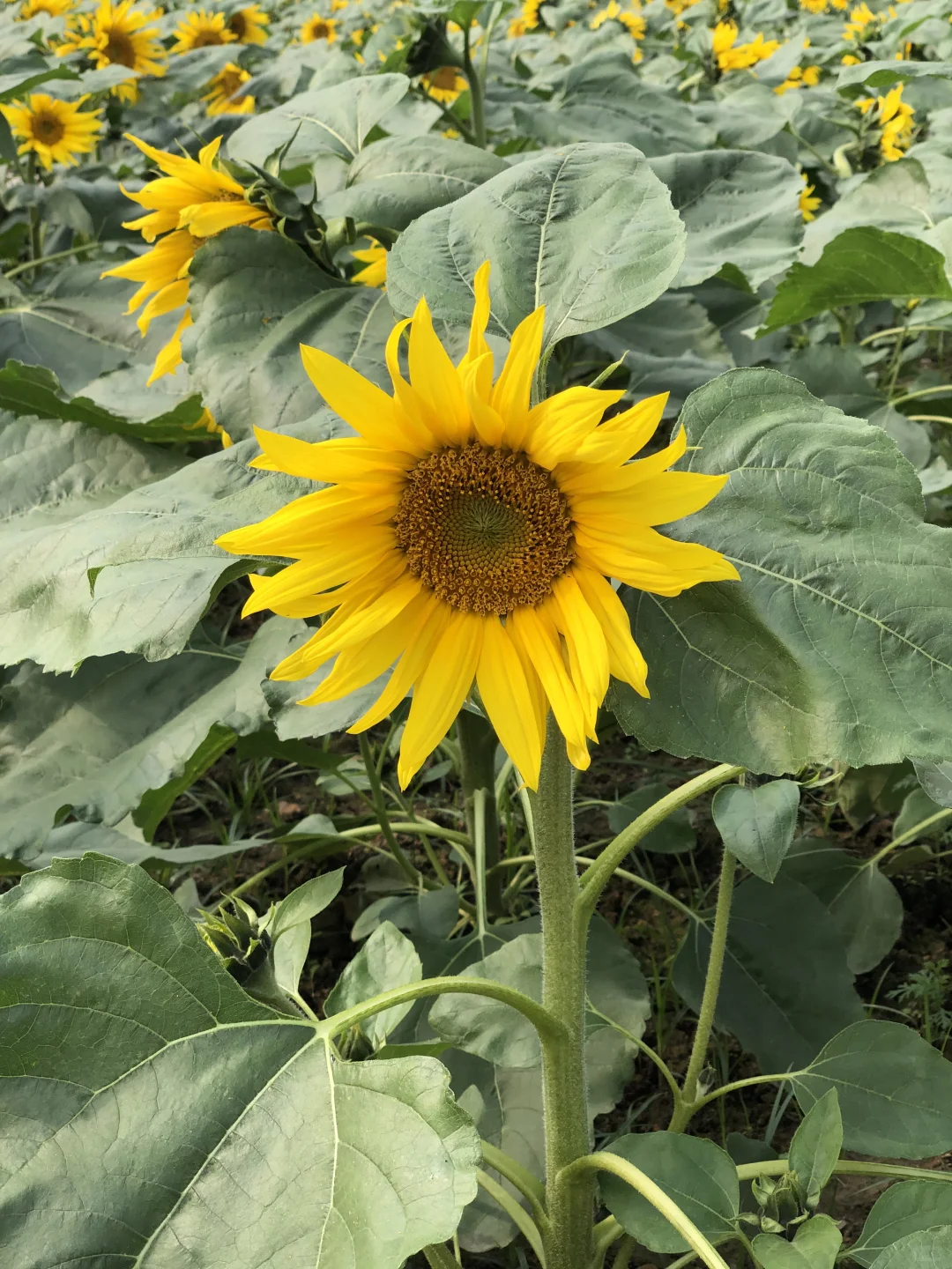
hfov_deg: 28.0
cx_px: 476
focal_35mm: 52
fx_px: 1907
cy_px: 634
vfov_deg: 36.8
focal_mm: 6
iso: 16
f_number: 2.4
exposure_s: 1/384
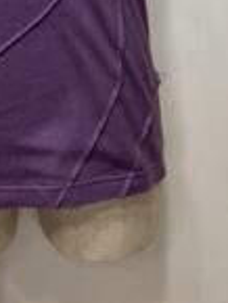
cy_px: -100
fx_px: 675
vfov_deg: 22.4
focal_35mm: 77
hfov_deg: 18.7
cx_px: 4
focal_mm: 3.99
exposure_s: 1/50
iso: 64
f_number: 1.8
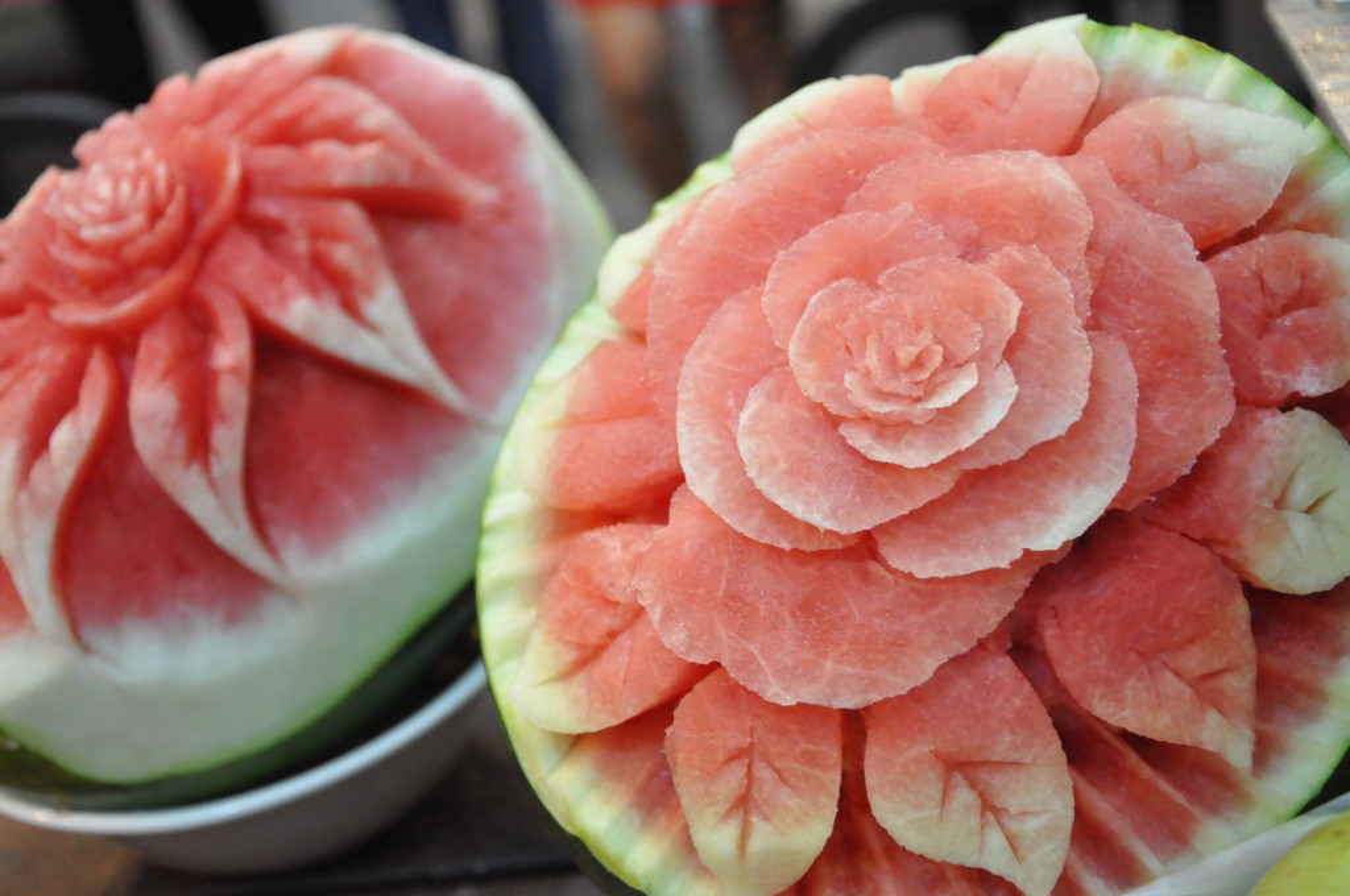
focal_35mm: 57
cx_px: 675
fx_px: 2135
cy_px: 448
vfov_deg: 23.7
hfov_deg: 35.1
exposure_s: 1/50
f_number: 4.5
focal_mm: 38
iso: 3200
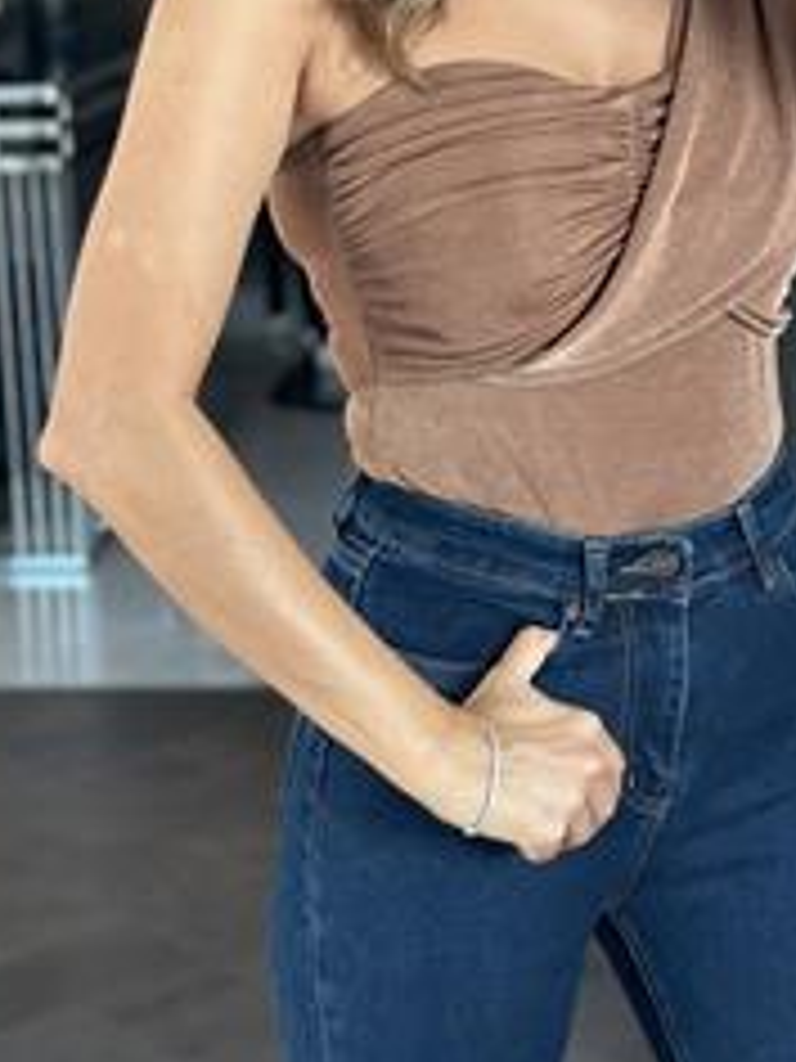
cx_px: 576
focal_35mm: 103
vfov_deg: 18.8
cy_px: 162
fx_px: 3158
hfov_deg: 14.3
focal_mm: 6.86
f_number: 1.78
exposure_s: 1/93
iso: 125
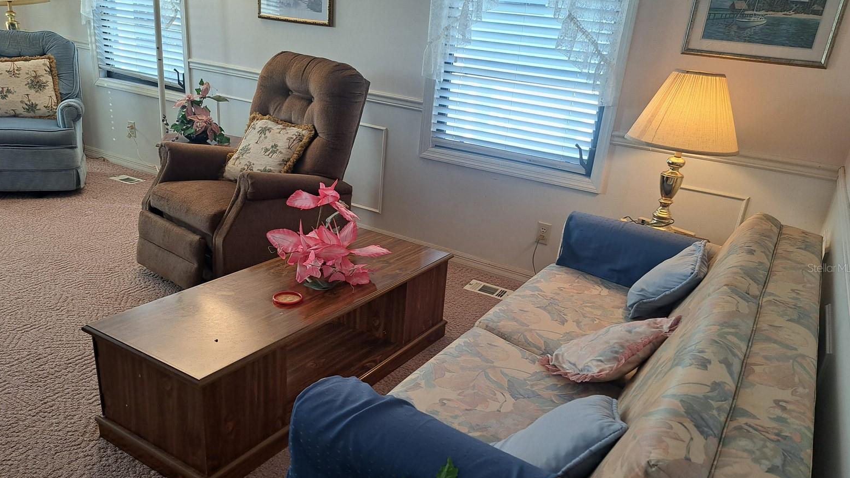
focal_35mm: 27
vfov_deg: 42.8
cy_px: 268
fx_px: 609
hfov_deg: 69.8
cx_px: 420
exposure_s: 1/60
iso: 50
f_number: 1.8
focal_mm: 5.23
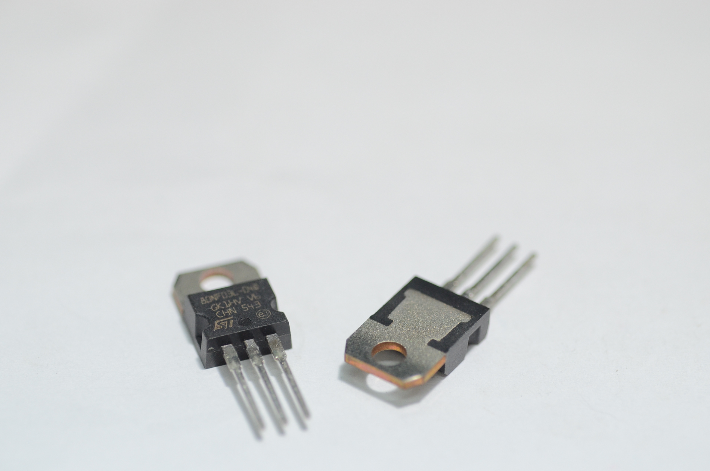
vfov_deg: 14.5
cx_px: 343
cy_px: 244
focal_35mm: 94
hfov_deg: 21.7
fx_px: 1850
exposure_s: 1/250
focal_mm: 60
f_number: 4
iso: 800
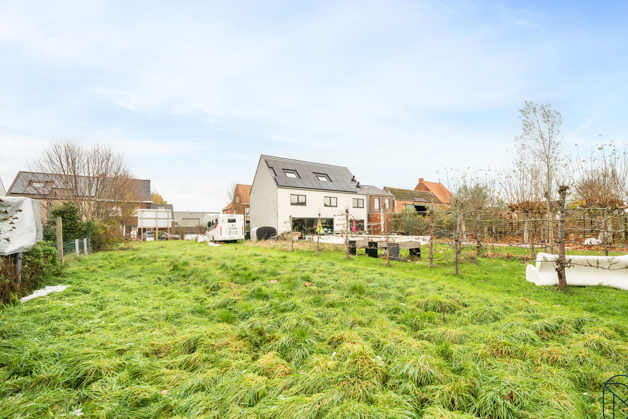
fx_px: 262
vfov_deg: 77.2
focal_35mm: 15
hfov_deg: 100.2
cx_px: 335
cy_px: 224
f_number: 11
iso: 250
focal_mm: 14
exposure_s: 1/100
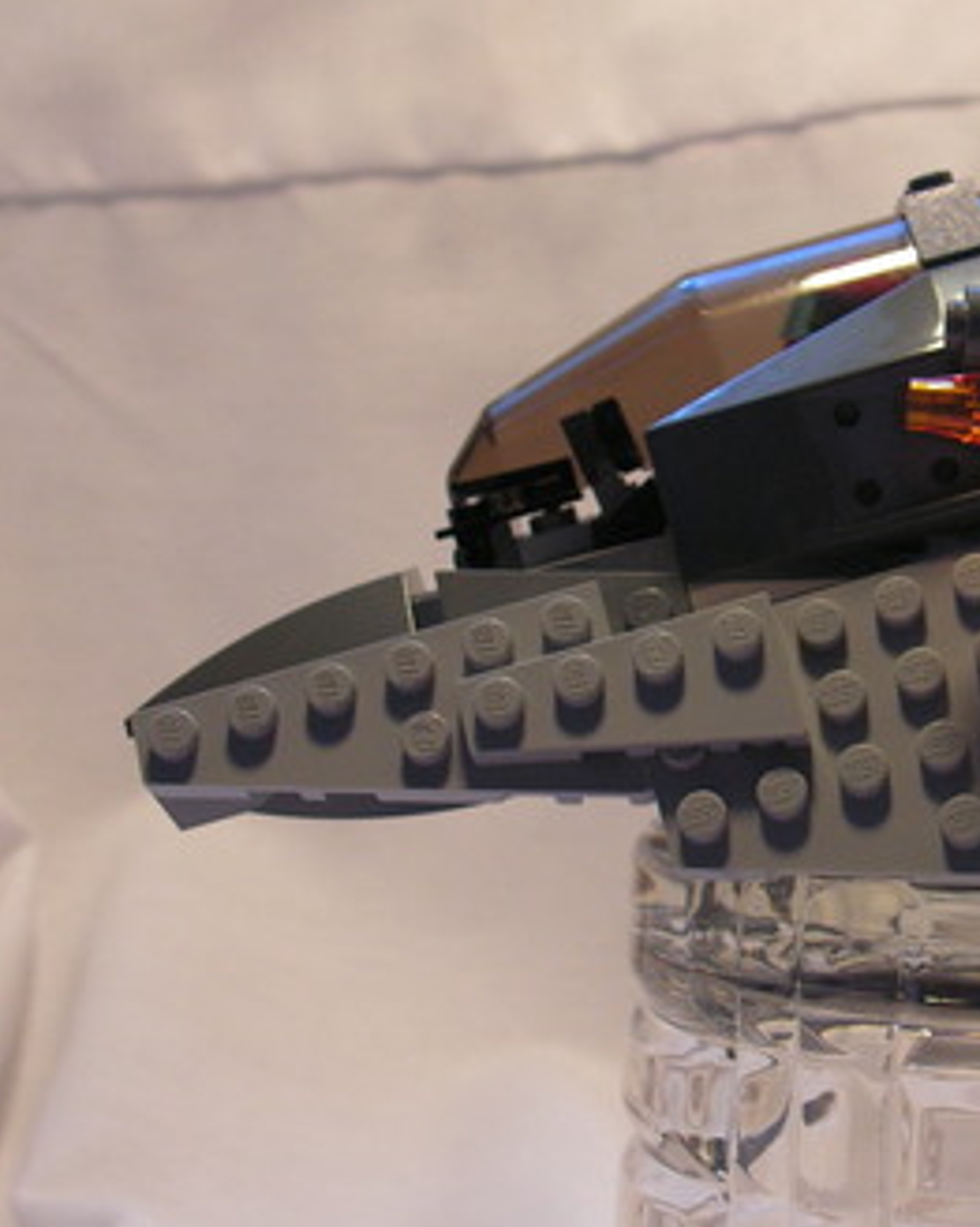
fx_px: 3266
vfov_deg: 21.3
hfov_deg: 16.7
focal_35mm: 90
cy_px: 614
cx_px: 954
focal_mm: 9.9
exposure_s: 1/60
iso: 125
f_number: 3.3
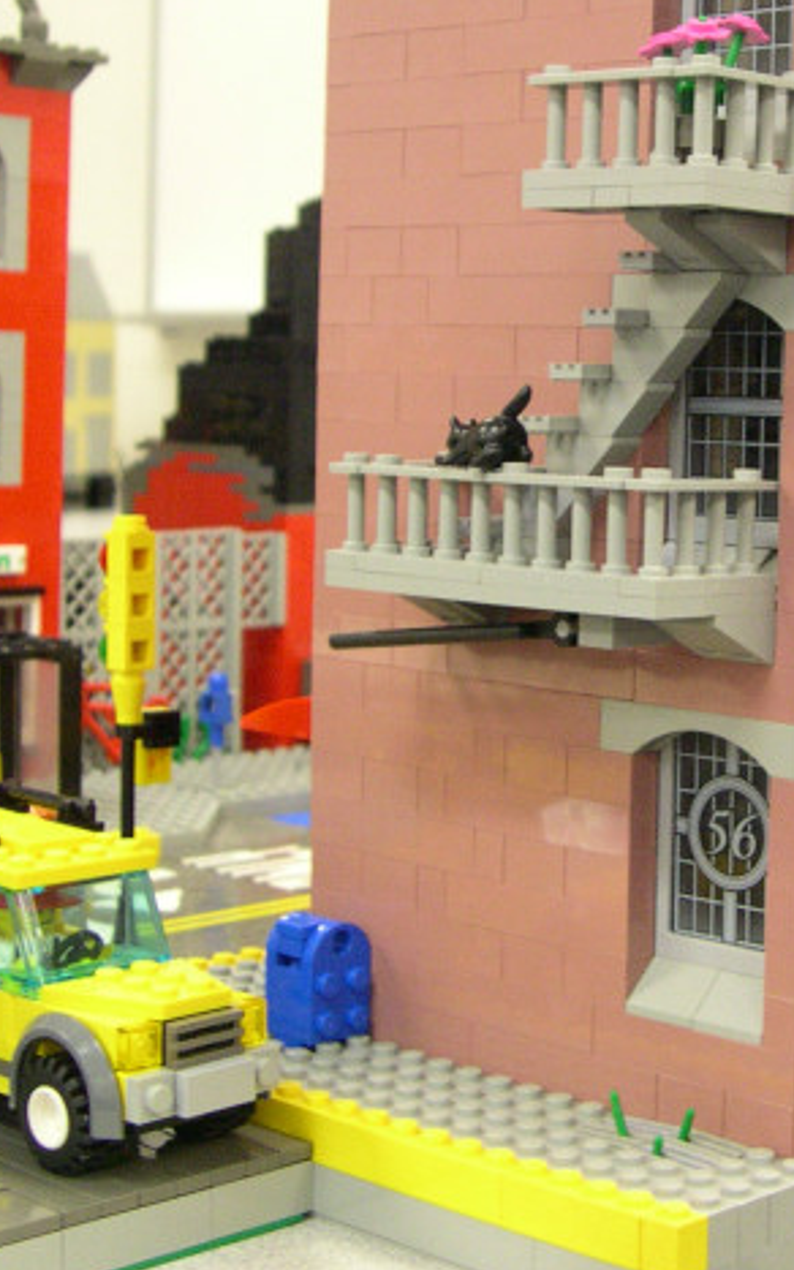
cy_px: 549
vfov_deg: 29.7
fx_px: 2388
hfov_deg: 18.6
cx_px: 721
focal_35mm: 69
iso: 400
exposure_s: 1/20.2
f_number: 2.8
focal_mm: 8
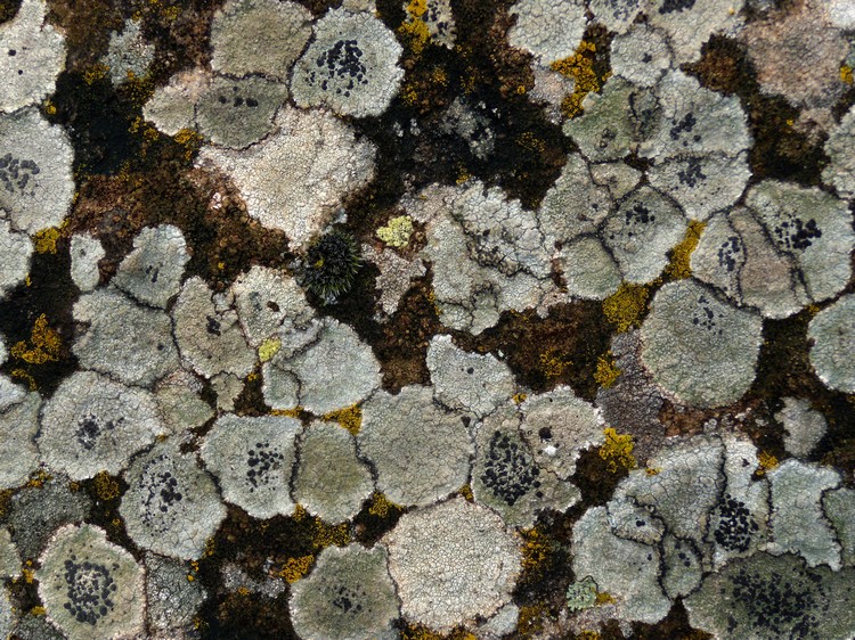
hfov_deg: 33.2
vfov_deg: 25.2
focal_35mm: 58
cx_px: 428
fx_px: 1432
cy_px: 320
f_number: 4
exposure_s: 1/500
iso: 80
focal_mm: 10.4
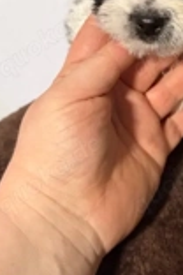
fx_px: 488
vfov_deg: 30.7
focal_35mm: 64
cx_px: 222
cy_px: 56
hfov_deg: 19.9
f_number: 1.78
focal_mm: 6.76
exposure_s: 1/50
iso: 640
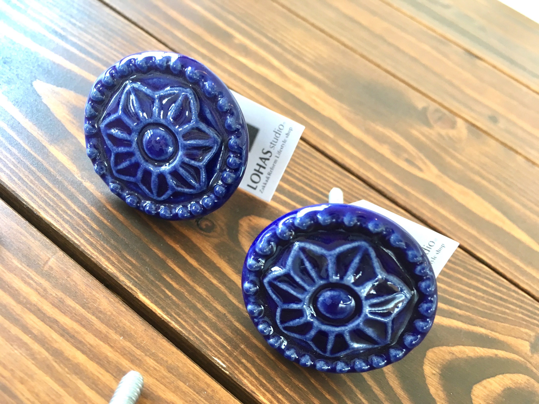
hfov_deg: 61.7
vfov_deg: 48.2
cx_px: 270
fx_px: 452
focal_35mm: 29
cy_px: 202
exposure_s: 1/30
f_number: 2.2
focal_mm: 4.15
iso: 80
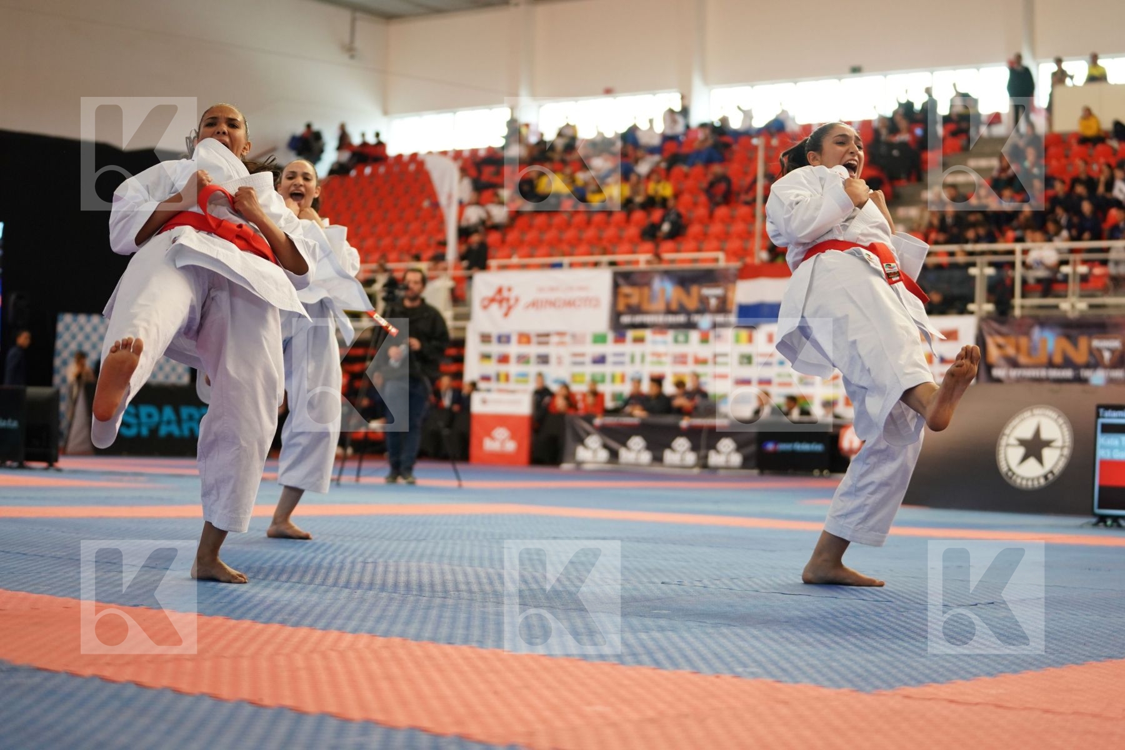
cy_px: 375
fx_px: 2187
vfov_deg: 19.5
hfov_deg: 28.8
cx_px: 562
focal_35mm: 70
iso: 1600
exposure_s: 1/500
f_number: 2.8
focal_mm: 70
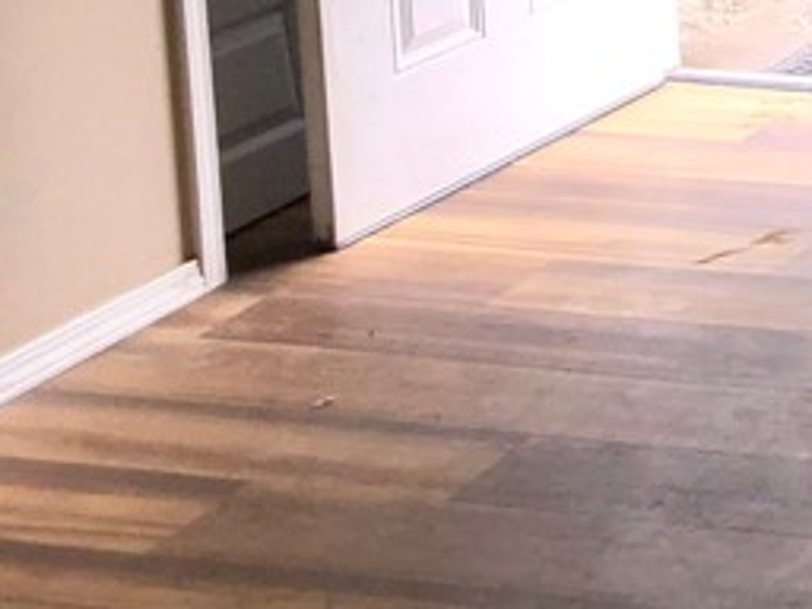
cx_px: 1459
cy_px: -355
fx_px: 2627
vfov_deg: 12.5
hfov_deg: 15.2
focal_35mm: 112
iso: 20
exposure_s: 1/170
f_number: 1.8
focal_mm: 3.99
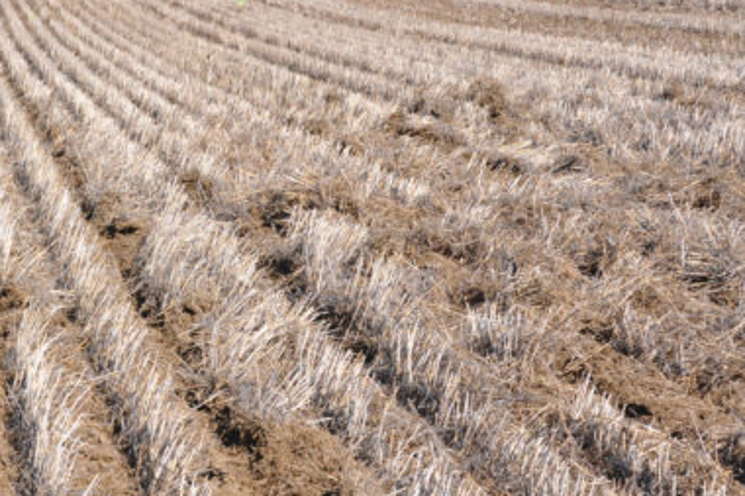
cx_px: 12
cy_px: 284
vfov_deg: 12.9
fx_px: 2193
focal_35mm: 106
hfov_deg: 18.8
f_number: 10
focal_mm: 35
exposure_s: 1/400
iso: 200
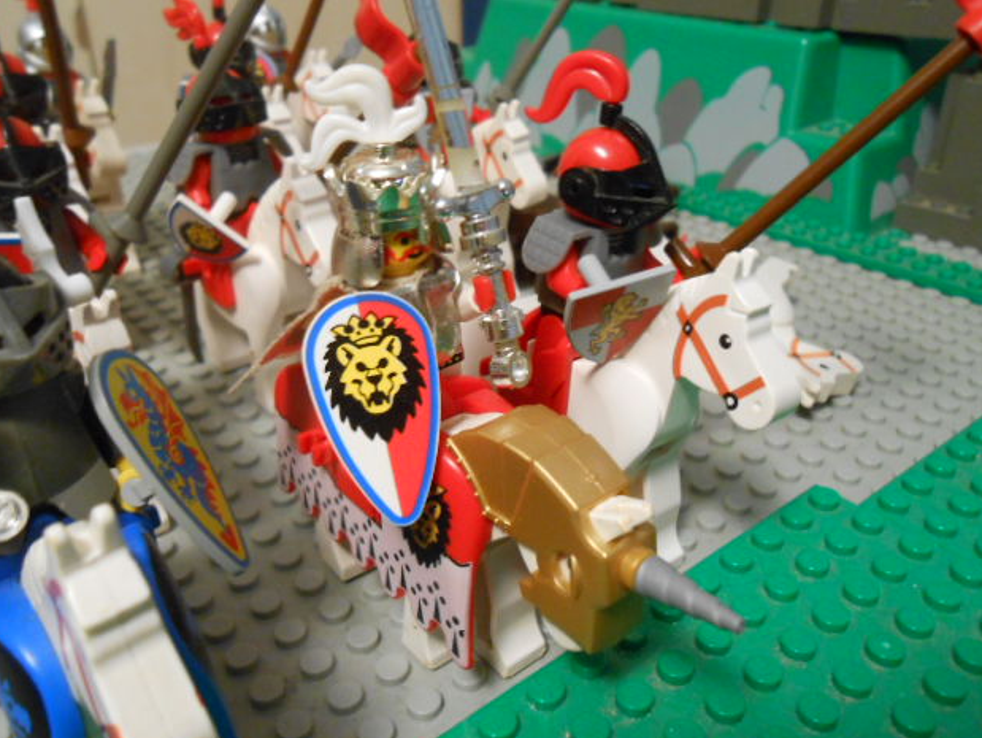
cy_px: 368
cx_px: 490
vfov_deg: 45.5
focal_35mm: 31
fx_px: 880
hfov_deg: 58.3
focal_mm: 5.3
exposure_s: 1/2.5
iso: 400
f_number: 3.8
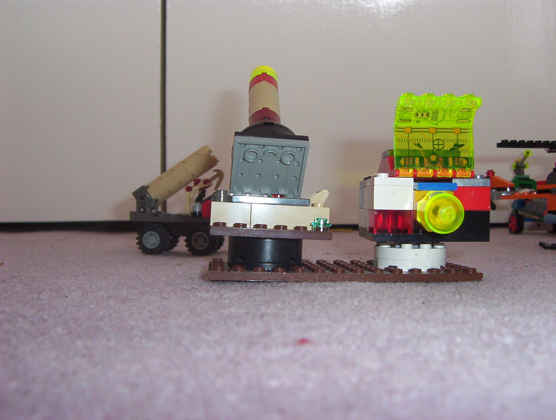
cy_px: 210
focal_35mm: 36
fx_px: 580
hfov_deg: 51.2
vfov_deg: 39.8
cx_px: 278
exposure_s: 1/30
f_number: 2.76
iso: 140
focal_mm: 5.54
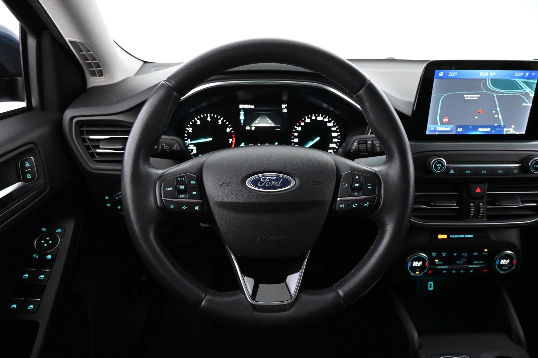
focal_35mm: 24
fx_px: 359
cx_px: 269
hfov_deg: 73.7
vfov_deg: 53.1
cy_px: 179
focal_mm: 16
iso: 6400
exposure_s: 1/60
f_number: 3.5
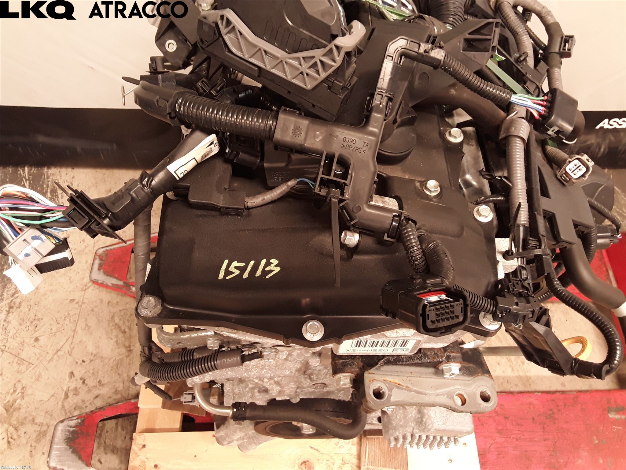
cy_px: 235
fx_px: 506
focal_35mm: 28
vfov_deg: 49.7
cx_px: 313
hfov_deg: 63.4
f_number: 1.9
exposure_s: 1/17
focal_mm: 2.91
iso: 100
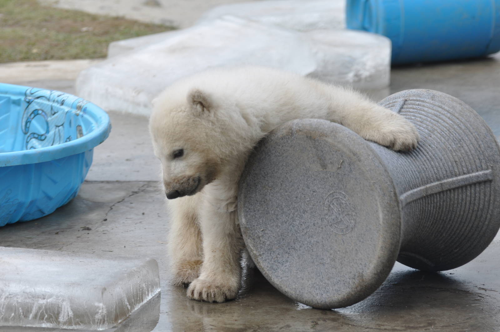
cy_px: 166
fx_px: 2601
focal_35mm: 188
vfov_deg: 7.3
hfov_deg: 11.0
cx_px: 250
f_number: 6.3
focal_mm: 125
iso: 200
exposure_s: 1/160
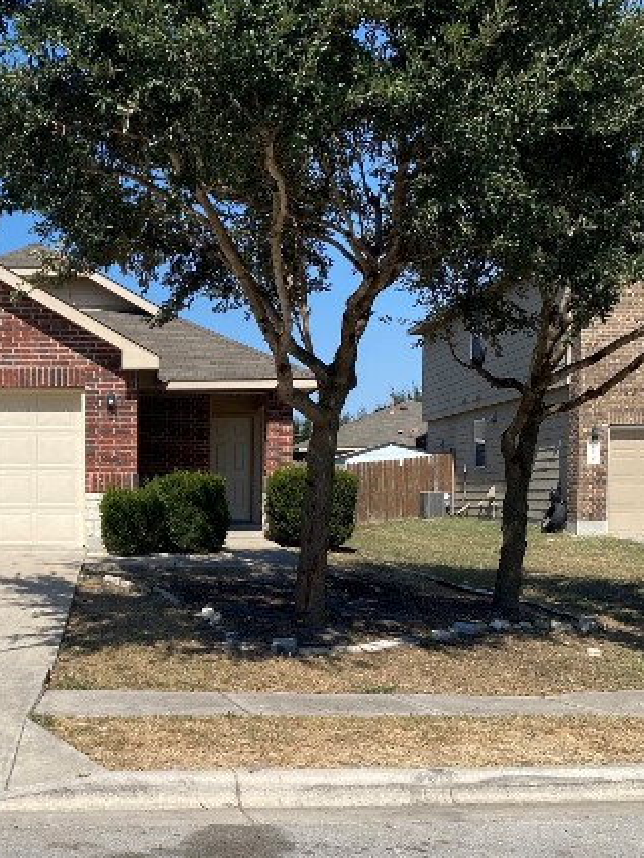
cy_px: 589
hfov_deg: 30.0
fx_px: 1165
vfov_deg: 39.8
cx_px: 107
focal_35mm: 47
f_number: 1.8
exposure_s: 1/4608
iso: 32
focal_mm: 4.25
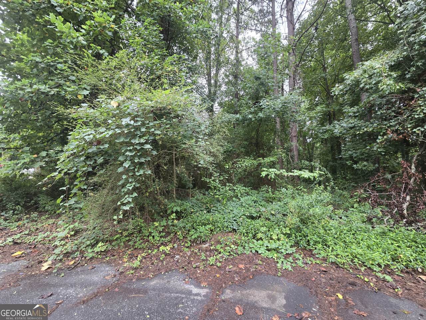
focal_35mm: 13
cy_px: 160
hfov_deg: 106.2
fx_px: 160
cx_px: 213
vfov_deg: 89.9
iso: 80
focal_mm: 2.2
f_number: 2.2
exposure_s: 1/120
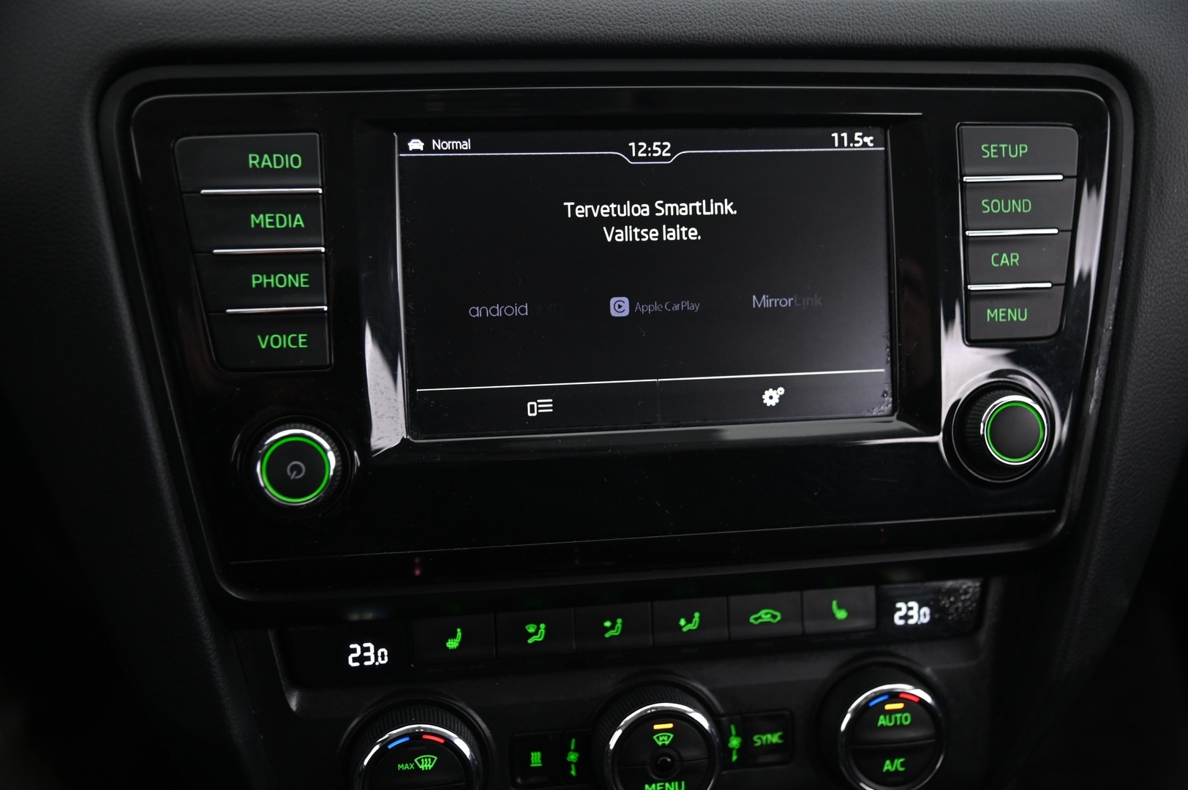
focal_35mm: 46
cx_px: 594
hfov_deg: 42.8
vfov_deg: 29.2
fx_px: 1517
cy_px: 395
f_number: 4
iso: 2000
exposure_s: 1/15
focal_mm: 46
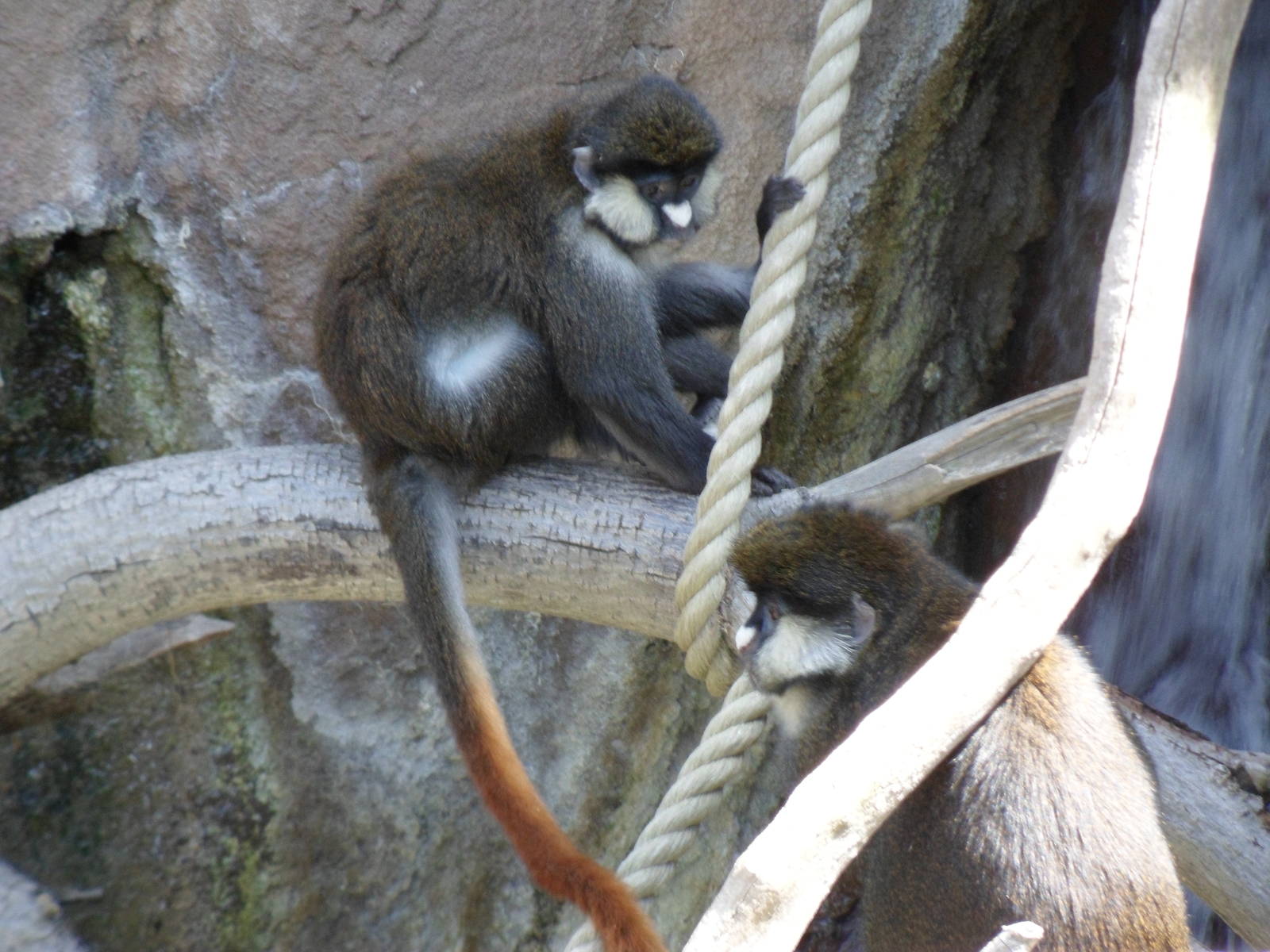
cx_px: 635
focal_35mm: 270
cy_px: 476
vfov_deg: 5.5
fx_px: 9906
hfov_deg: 7.3
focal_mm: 46.8
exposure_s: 1/60
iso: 160
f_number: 5.9
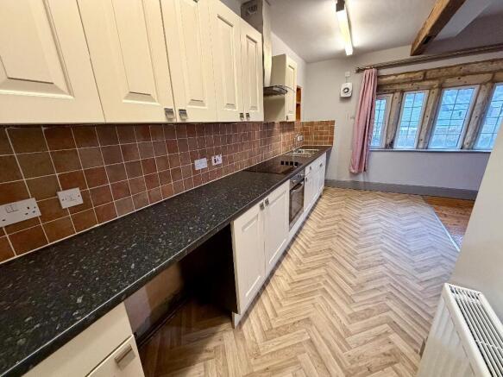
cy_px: 188
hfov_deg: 102.1
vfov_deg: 85.7
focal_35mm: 14
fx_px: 203
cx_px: 252
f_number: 2.2
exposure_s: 1/50
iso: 320
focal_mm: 2.22
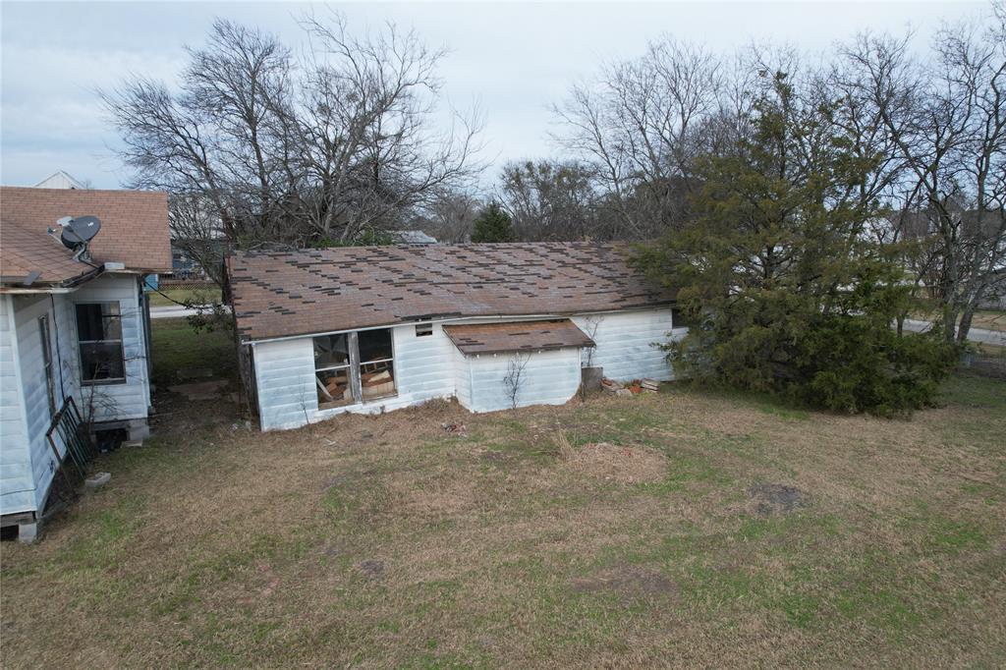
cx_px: 503
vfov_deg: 57.2
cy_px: 335
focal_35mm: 22
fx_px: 615
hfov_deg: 78.6
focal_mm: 8.38
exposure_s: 1/1500
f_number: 2.8
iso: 150
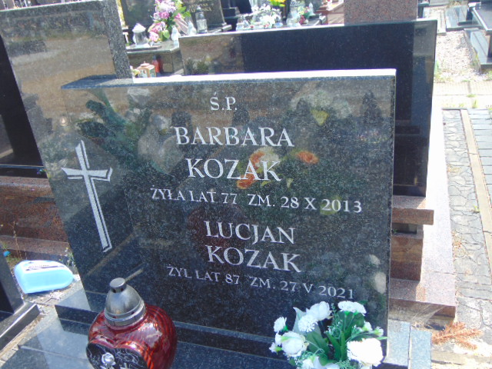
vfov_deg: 42.9
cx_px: 246
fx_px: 469
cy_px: 184
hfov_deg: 55.4
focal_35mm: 33
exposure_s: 1/320
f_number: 3.2
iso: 80
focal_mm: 5.8
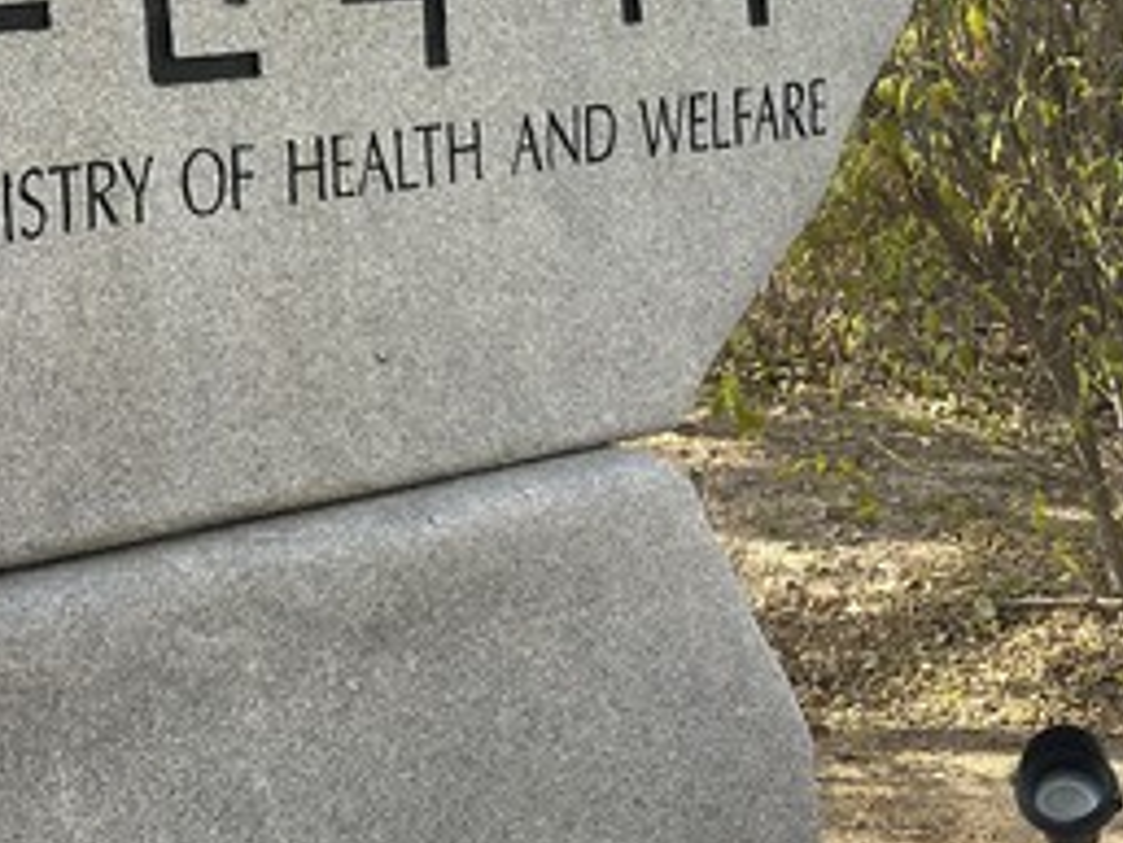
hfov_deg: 17.2
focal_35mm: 112
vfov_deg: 13.1
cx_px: 4
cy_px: 66
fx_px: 3635
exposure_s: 1/1721
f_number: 1.78
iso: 80
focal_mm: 6.86
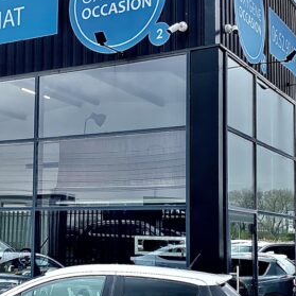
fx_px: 639
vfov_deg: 26.0
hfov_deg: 25.7
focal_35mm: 66
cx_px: 67
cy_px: 186
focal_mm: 4.25
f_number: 1.8
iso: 32
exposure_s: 1/1053
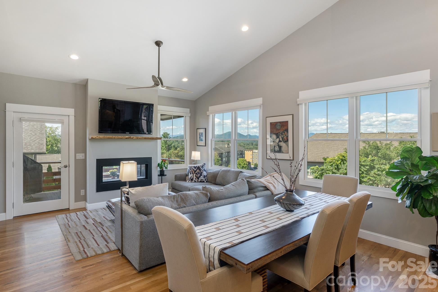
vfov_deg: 61.9
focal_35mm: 20
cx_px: 223
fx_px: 243
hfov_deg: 84.0
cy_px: 147
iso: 320
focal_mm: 19
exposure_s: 1/80
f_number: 8
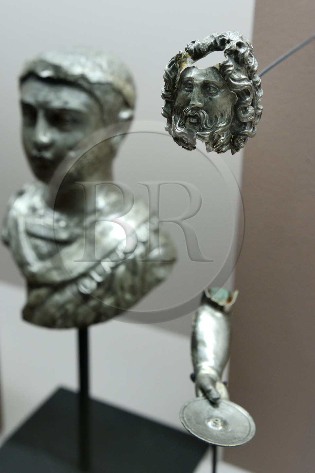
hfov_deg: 25.5
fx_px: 697
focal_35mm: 53
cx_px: 143
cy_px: 222
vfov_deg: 37.5
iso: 1600
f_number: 8
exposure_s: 1/60
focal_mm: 48
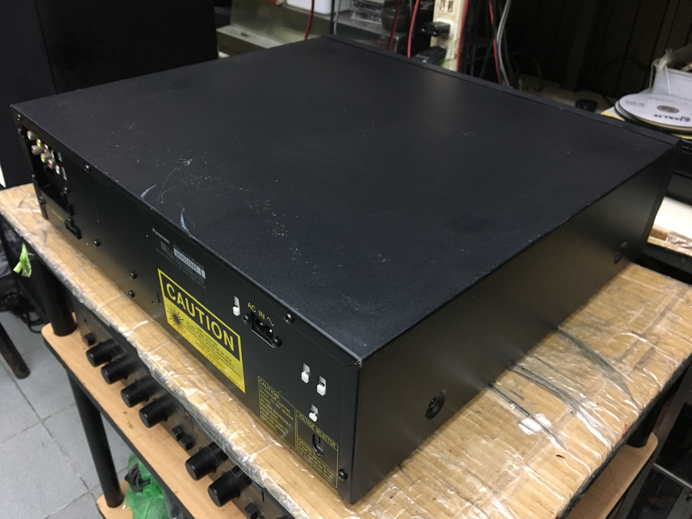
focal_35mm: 29
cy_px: 260
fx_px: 580
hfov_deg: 61.7
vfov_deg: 48.2
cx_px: 346
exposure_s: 1/33
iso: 200
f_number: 2.2
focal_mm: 4.15
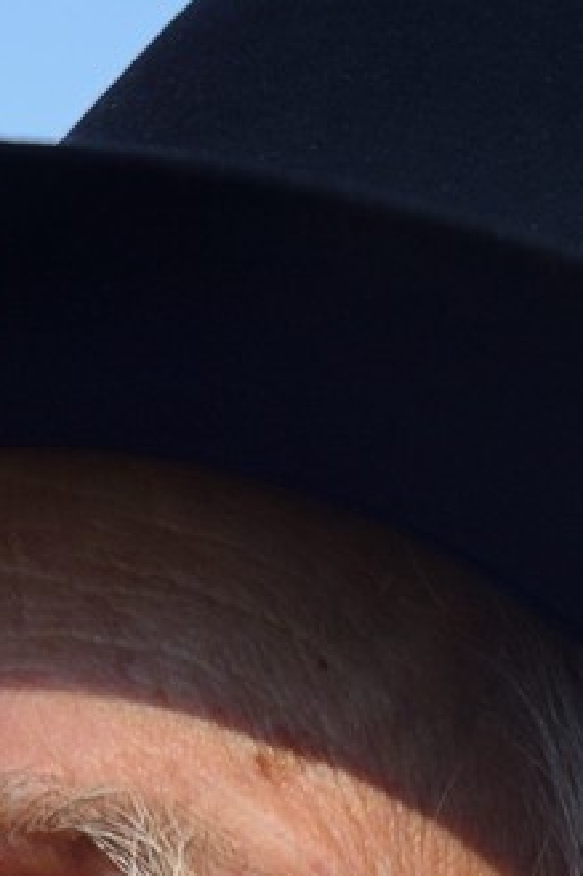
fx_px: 5325
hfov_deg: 6.3
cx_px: 298
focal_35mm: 219
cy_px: 1811
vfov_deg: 8.8
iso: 200
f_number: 5.6
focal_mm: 45
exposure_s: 1/320
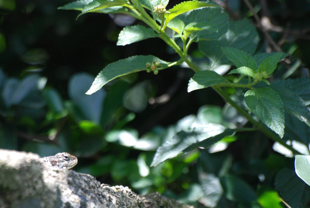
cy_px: 104
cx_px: 155
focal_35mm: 450
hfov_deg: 4.6
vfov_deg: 3.1
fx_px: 3880
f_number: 5.6
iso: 400
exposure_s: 1/250
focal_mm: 300
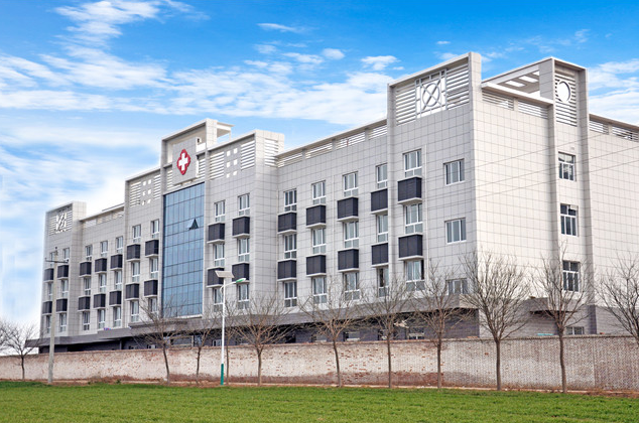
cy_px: 232
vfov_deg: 25.4
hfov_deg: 37.6
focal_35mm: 53
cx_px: 339
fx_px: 939
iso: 200
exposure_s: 1/800
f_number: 4.2
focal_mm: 32
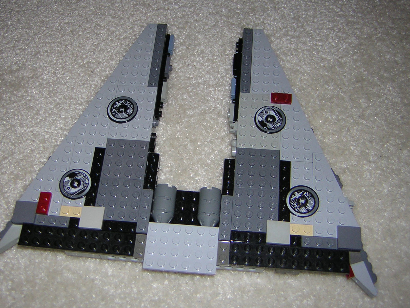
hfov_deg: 43.9
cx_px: 205
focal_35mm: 43
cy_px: 154
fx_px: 509
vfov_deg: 33.6
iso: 50
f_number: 2.8
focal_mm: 5.6
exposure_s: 1/60.1
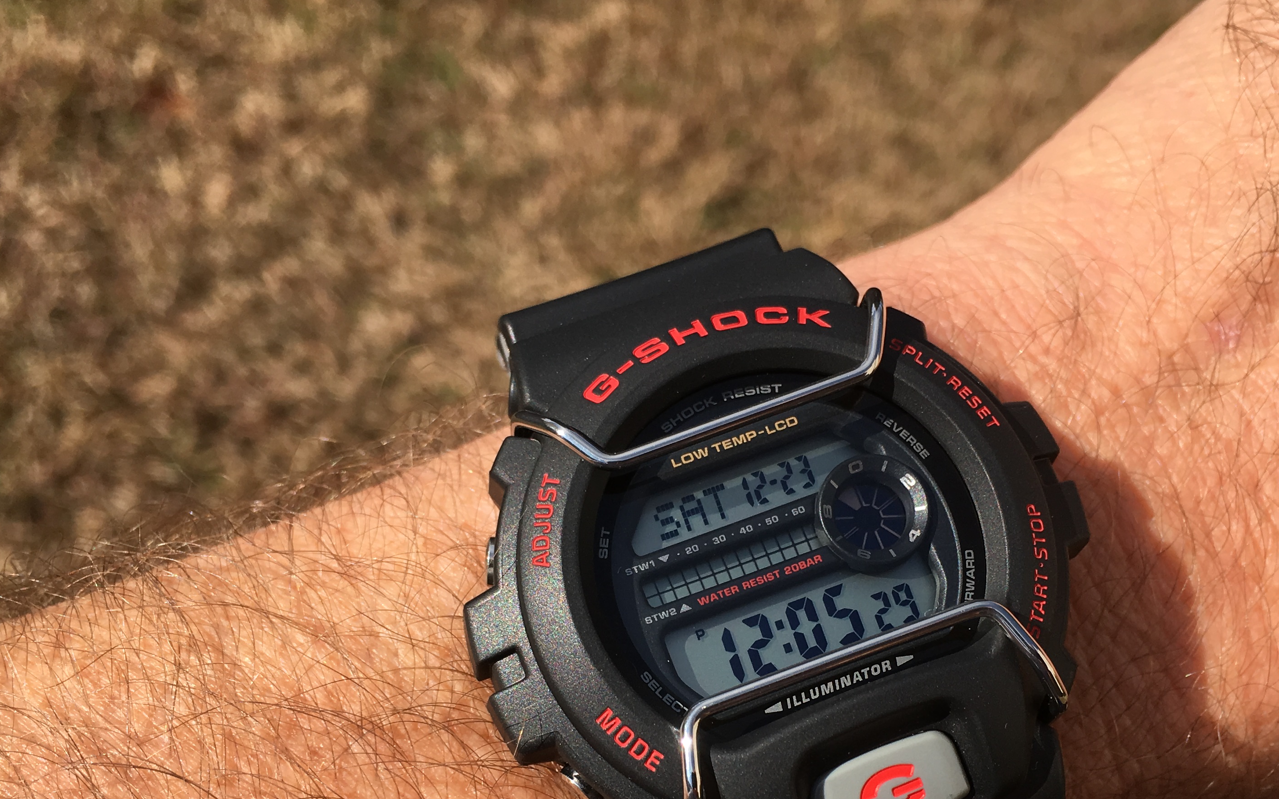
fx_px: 1534
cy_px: 606
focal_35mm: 44
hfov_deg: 45.2
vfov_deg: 28.8
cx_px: 694
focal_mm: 4.15
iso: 25
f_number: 2.2
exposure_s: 1/1508
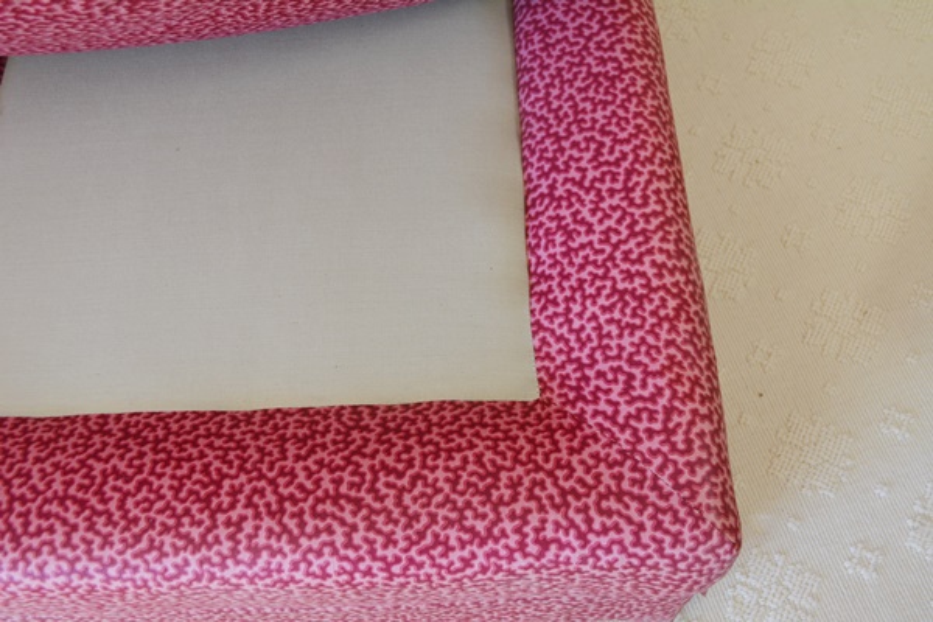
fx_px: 933
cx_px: 466
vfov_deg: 36.9
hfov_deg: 53.1
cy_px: 311
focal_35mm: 36
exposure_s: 1/100
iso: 400
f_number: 5
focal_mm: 24
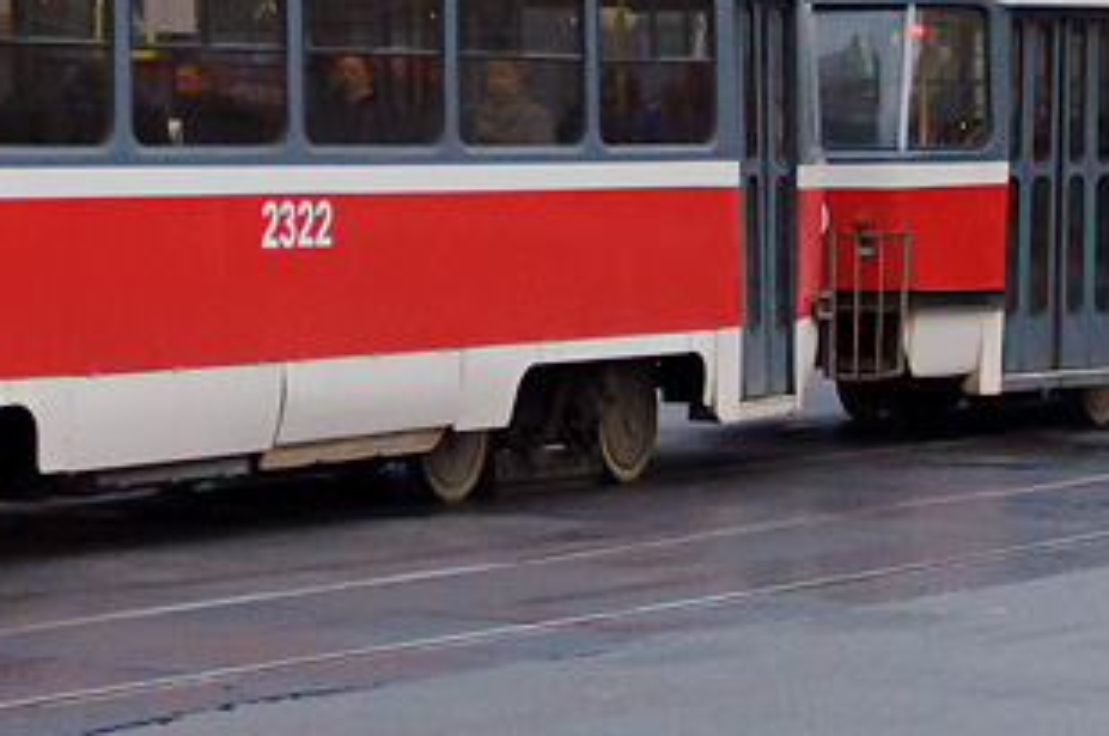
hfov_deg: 12.5
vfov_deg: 8.3
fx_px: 5013
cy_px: -16
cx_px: 115
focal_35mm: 163
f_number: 4
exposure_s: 1/200
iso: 400
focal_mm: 28
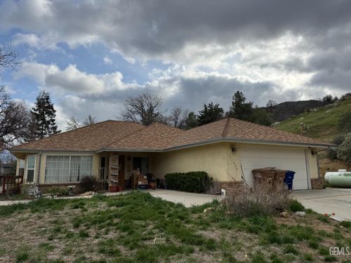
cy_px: 132
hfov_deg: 71.6
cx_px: 176
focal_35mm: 24
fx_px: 243
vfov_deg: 56.8
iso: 80
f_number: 1.78
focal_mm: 6.76
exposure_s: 1/4950
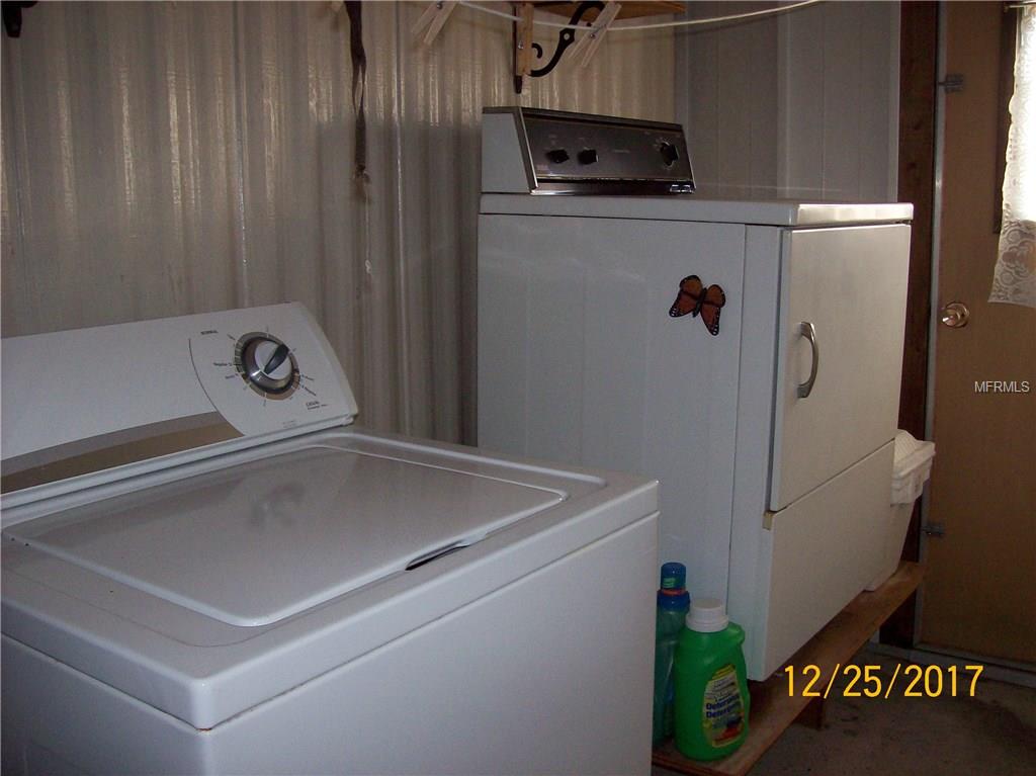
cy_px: 388
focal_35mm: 36
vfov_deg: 39.6
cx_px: 518
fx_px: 1077
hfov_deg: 51.4
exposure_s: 1/64
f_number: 2.7
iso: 140
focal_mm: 6
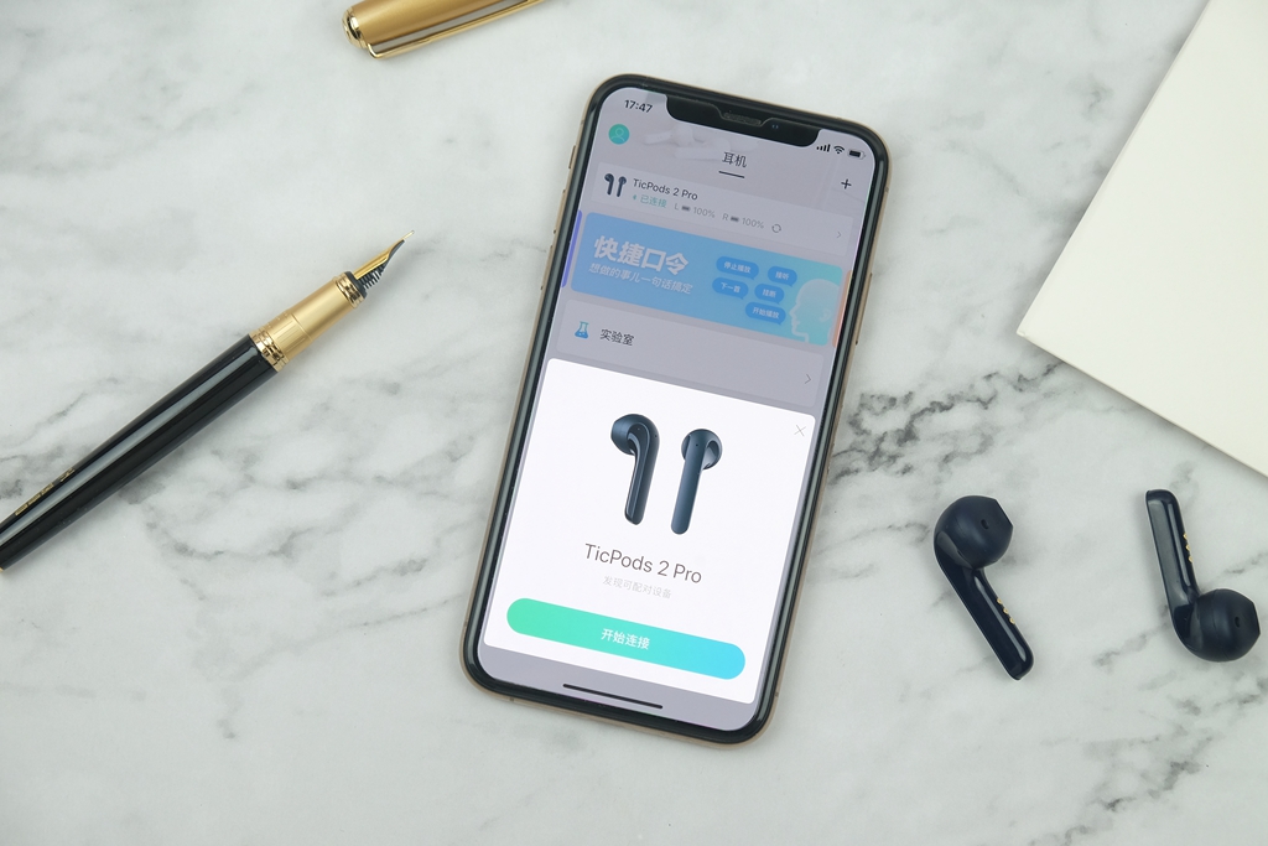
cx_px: 634
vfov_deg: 18.7
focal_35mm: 73
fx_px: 2571
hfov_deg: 27.7
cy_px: 423
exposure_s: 1/70
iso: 500
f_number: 5.6
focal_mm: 48.4
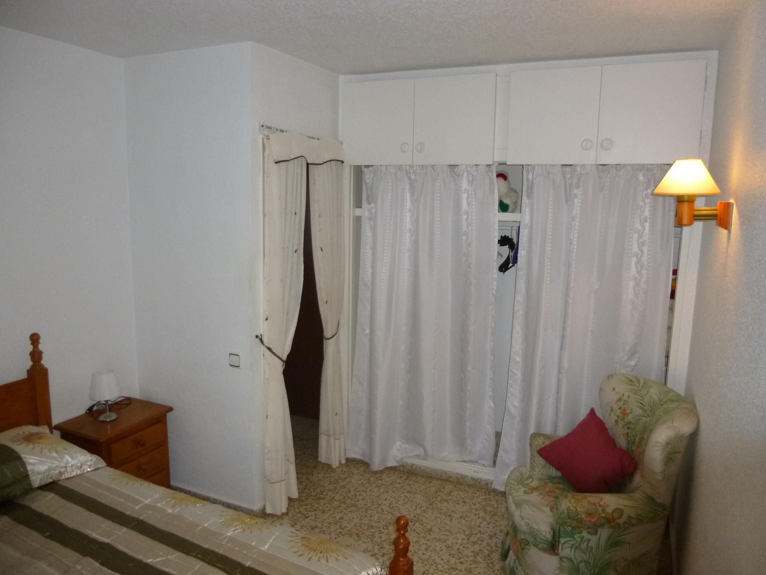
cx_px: 383
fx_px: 553
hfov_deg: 69.4
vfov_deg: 54.9
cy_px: 288
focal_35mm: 25
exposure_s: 1/60
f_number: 3.1
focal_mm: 4.5
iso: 250
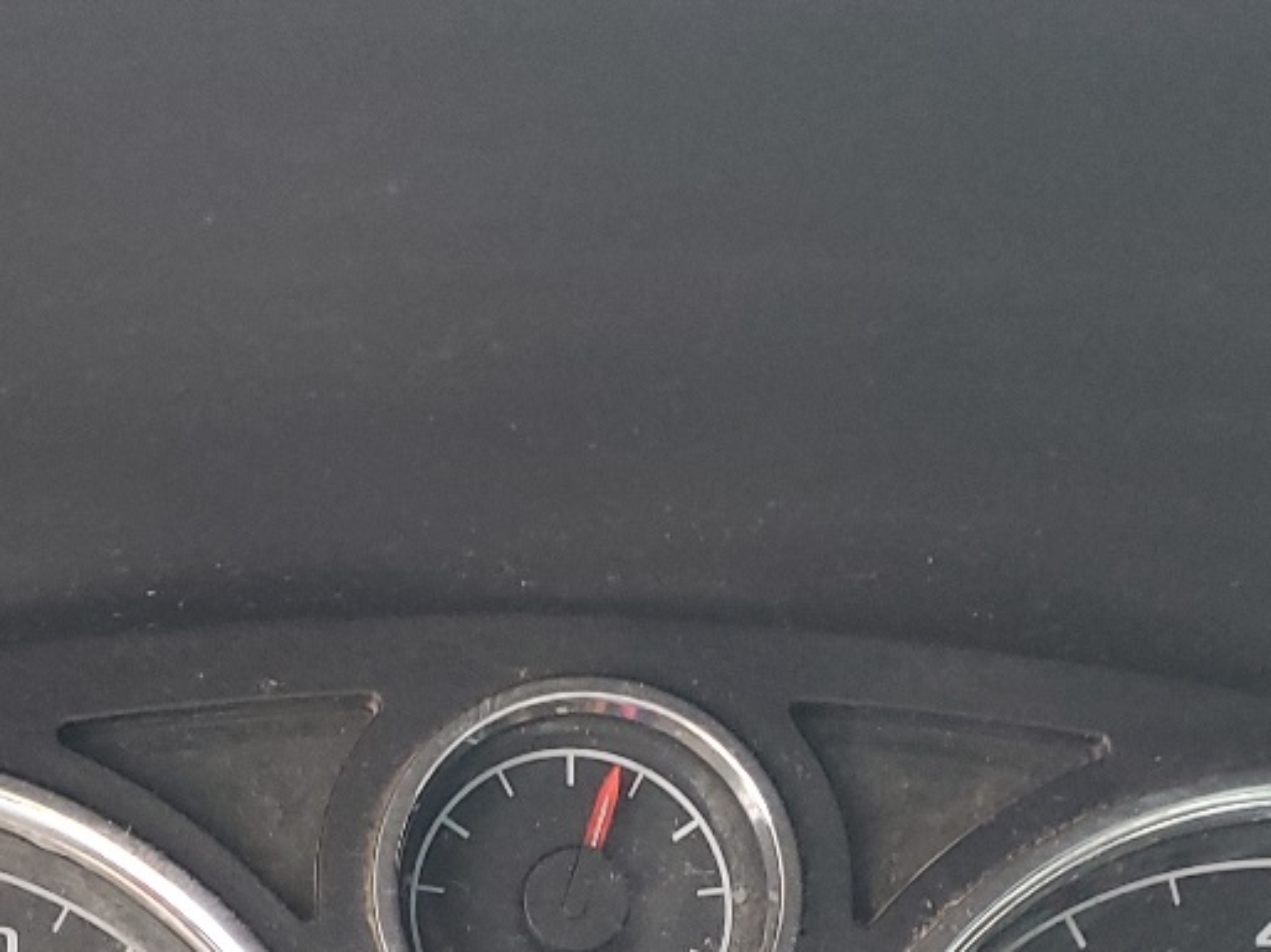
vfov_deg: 17.2
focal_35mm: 81
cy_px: 1192
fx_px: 2973
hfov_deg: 24.0
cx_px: 430
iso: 119
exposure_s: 1/60.2
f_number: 1.5
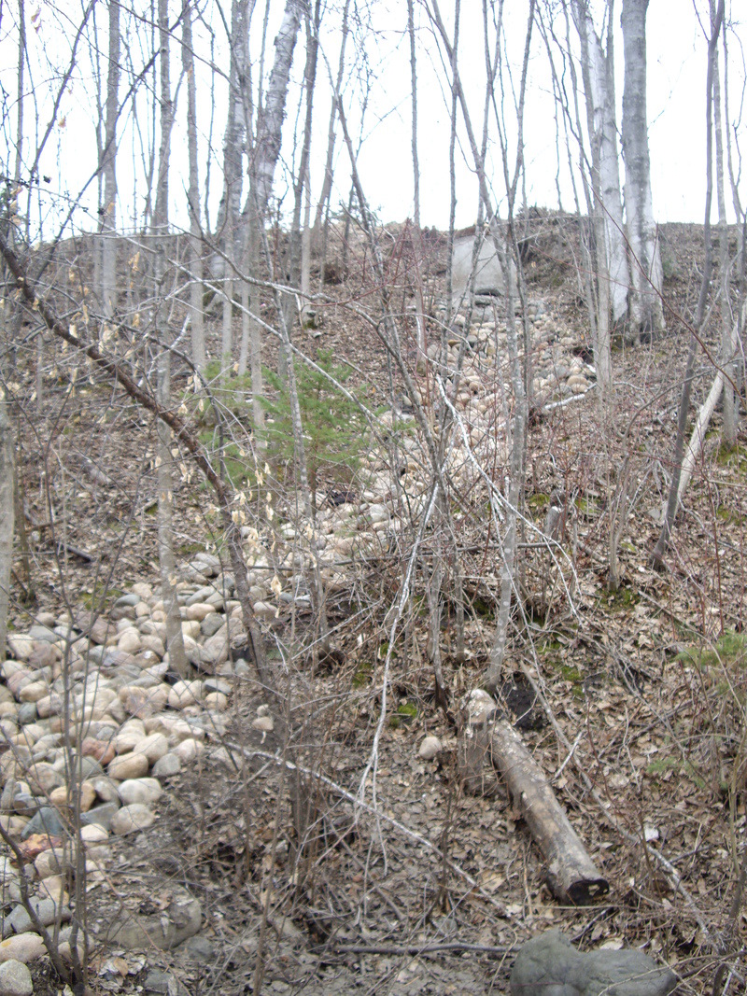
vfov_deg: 49.0
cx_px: 374
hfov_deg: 37.7
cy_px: 498
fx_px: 1094
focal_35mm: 38
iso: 100
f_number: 2.8
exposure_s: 1/80
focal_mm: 7.9
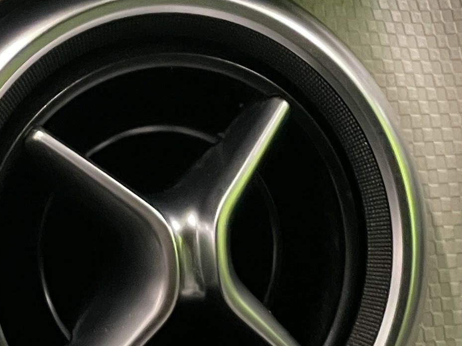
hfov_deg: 8.8
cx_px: 104
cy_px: -181
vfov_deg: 6.5
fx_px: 3003
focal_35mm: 225
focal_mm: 6
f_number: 2
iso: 800
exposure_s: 1/50
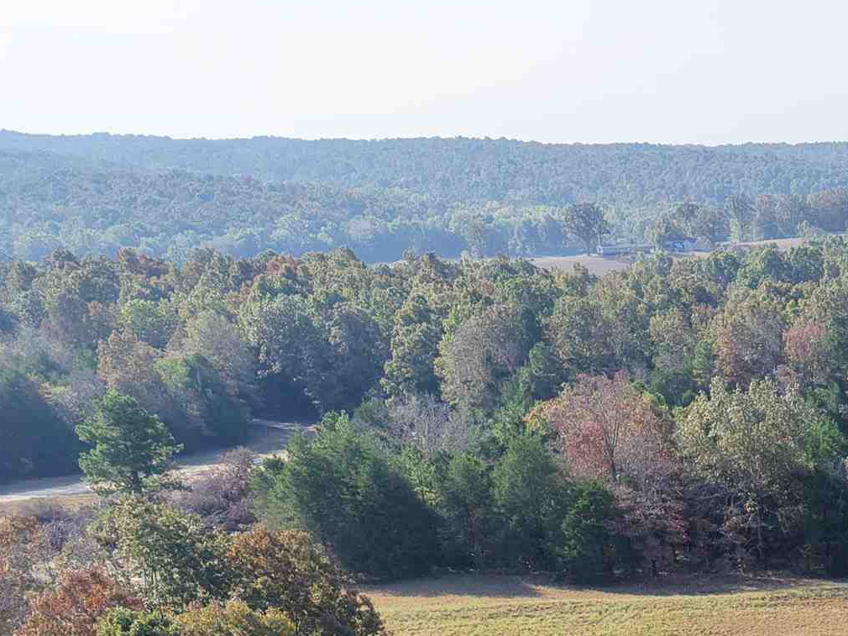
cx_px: 1221
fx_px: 1788
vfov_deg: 18.2
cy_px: 920
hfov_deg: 22.5
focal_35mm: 73
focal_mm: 8.67
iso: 410
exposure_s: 1/3000
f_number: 1.8
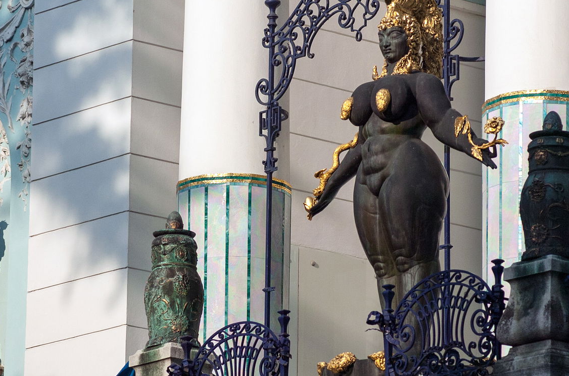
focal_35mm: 288
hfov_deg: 7.2
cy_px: 188
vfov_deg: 4.8
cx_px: 270
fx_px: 4537
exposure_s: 1/3000
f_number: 4.5
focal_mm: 135
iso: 320
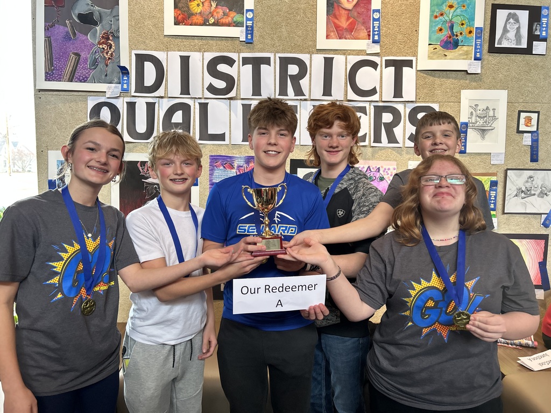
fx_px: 414
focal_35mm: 26
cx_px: 276
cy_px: 206
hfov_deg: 67.3
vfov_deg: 53.1
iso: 100
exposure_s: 1/120
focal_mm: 5.7
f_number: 1.5
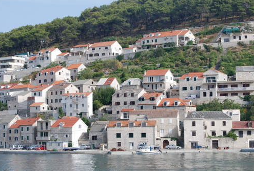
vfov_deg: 12.9
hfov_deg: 19.1
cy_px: 84
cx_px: 142
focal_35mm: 107
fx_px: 755
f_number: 7.1
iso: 100
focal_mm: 55
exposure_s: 1/200
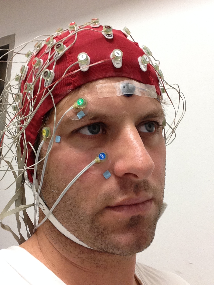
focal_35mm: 35
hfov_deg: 40.7
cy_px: 142
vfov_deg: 52.6
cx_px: 107
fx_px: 288
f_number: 2.4
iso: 100
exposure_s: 1/30
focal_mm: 2.18
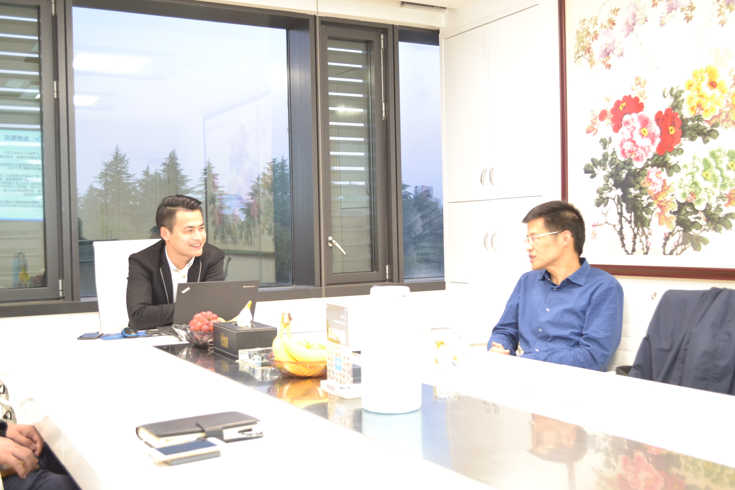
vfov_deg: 34.2
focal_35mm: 39
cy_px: 245
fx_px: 796
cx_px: 368
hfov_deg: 49.6
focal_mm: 26
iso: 1600
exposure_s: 1/40
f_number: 4.2
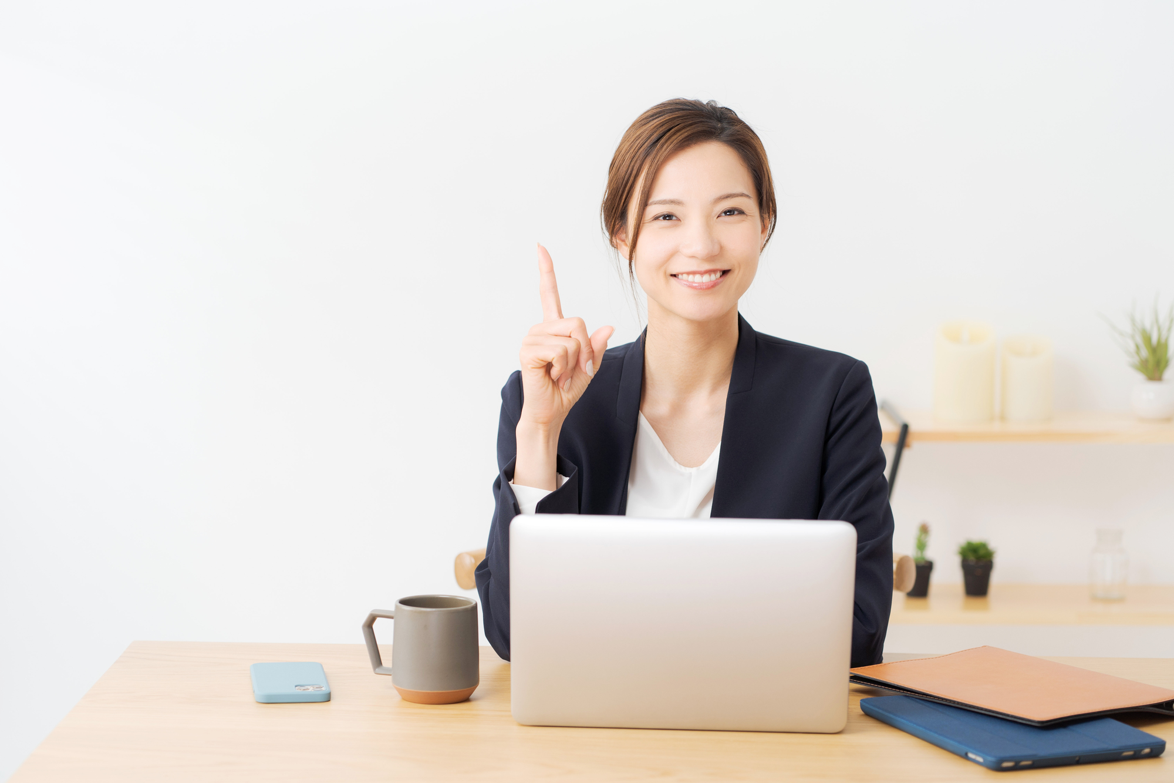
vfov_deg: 16.1
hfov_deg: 23.9
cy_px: 392
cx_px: 587
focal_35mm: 85
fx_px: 2772
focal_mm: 85
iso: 200
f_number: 3.2
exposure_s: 1/125
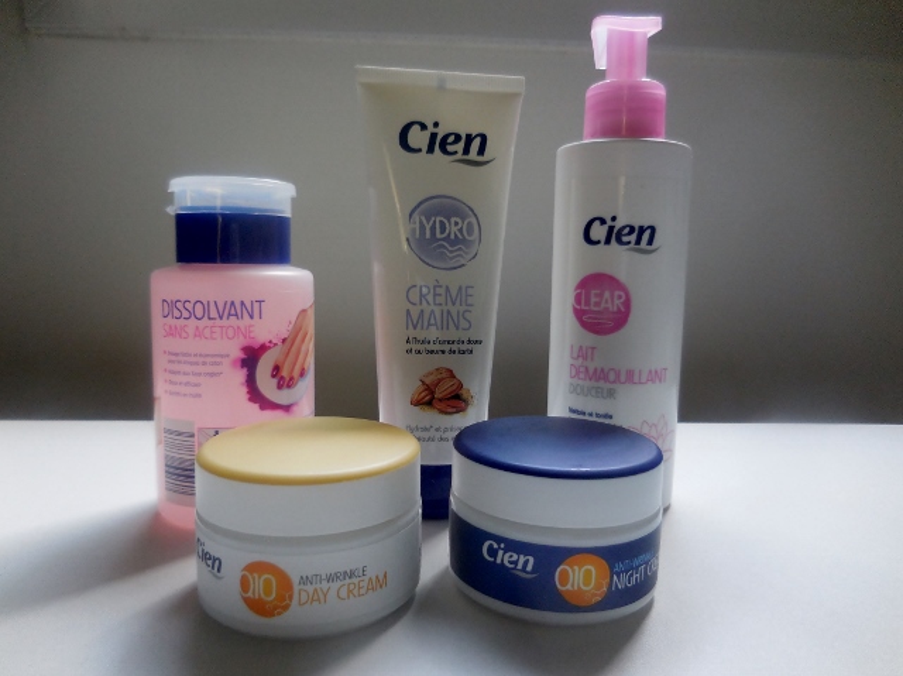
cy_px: 338
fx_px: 652
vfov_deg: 54.8
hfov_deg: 69.4
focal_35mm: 25
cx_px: 452
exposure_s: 1/30
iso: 280
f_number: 3.3
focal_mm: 4.5
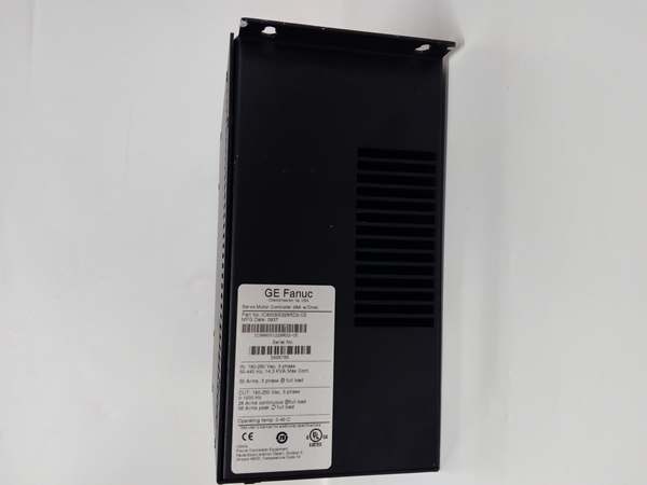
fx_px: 505
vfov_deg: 51.4
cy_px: 242
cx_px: 324
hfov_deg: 65.3
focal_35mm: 27
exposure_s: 1/33
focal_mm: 3.79
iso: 172
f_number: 2
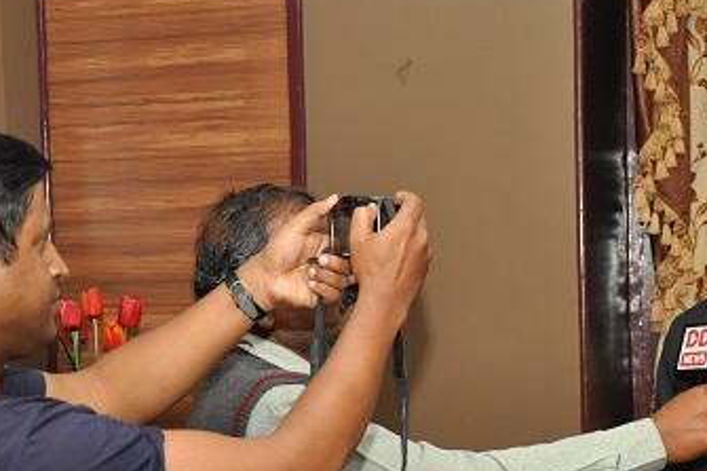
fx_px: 1843
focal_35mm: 94
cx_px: 485
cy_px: 360
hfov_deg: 21.6
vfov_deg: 14.5
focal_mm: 35
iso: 800
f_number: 5.6
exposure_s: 1/160
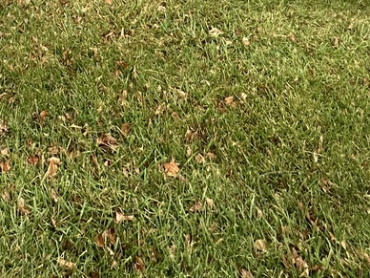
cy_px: -231
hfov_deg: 34.2
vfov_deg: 19.9
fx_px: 556
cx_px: 19
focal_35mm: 52
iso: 64
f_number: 2.2
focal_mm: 2.22
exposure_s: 1/99
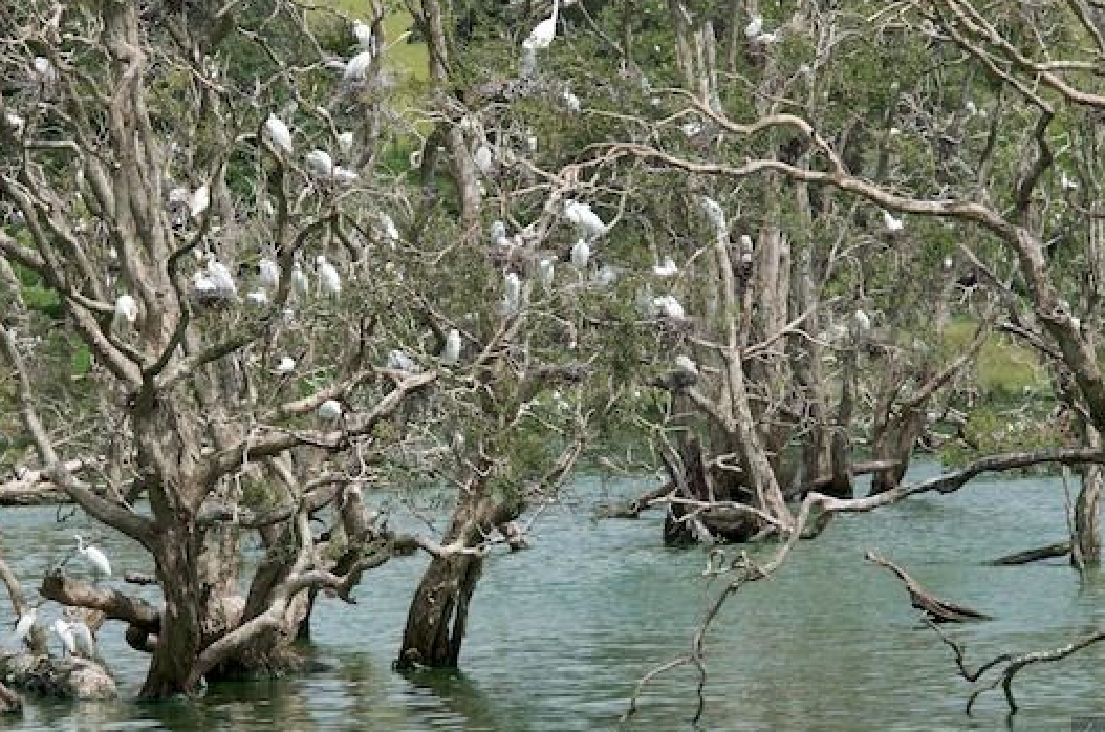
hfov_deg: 5.0
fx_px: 12558
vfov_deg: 3.3
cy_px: 361
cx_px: 499
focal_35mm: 410
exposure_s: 1/500
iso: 320
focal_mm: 240
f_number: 11
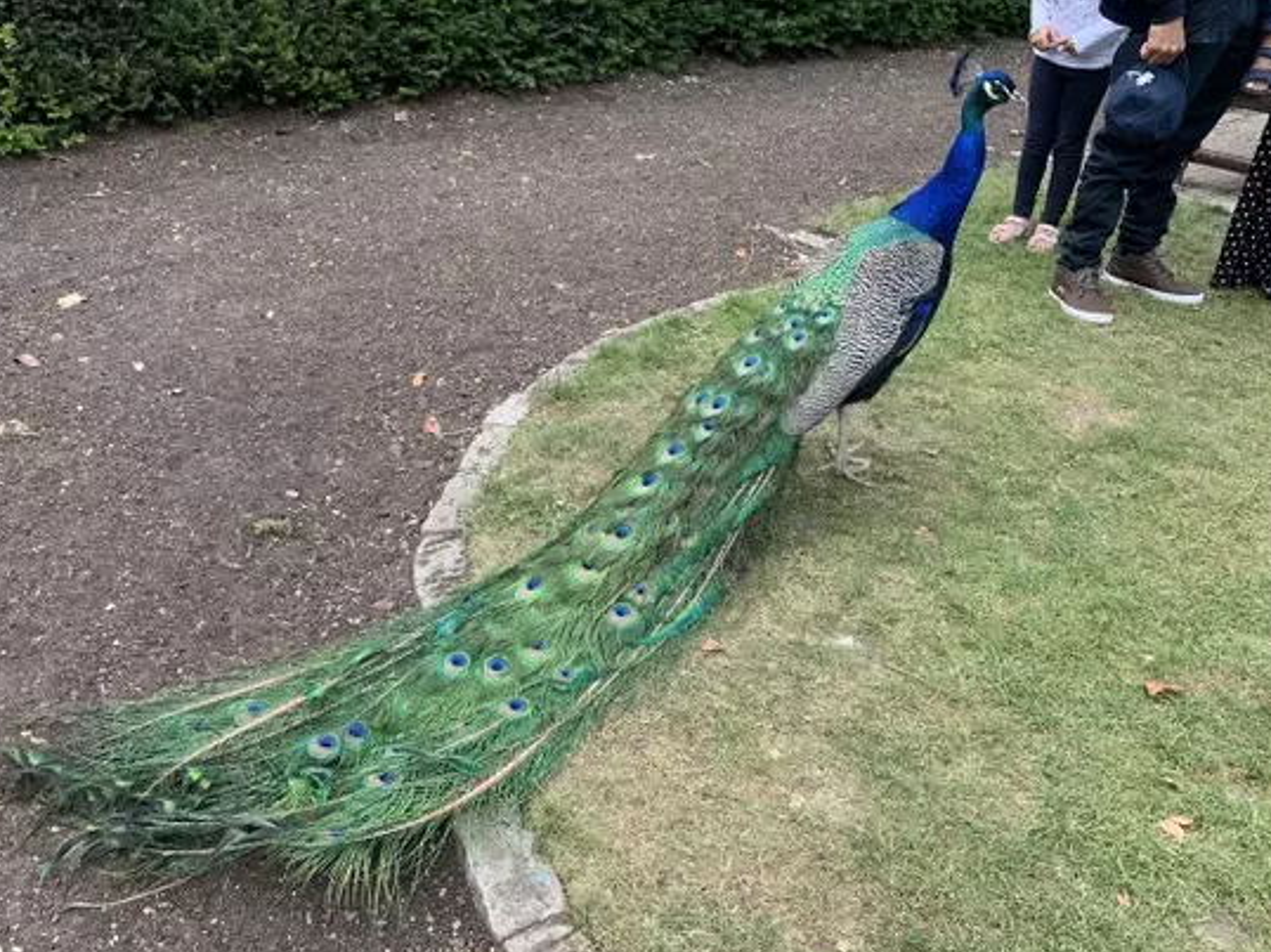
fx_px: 1064
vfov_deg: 48.2
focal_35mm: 29
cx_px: 579
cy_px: 510
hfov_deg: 61.6
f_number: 1.8
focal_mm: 4.25
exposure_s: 1/325
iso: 25
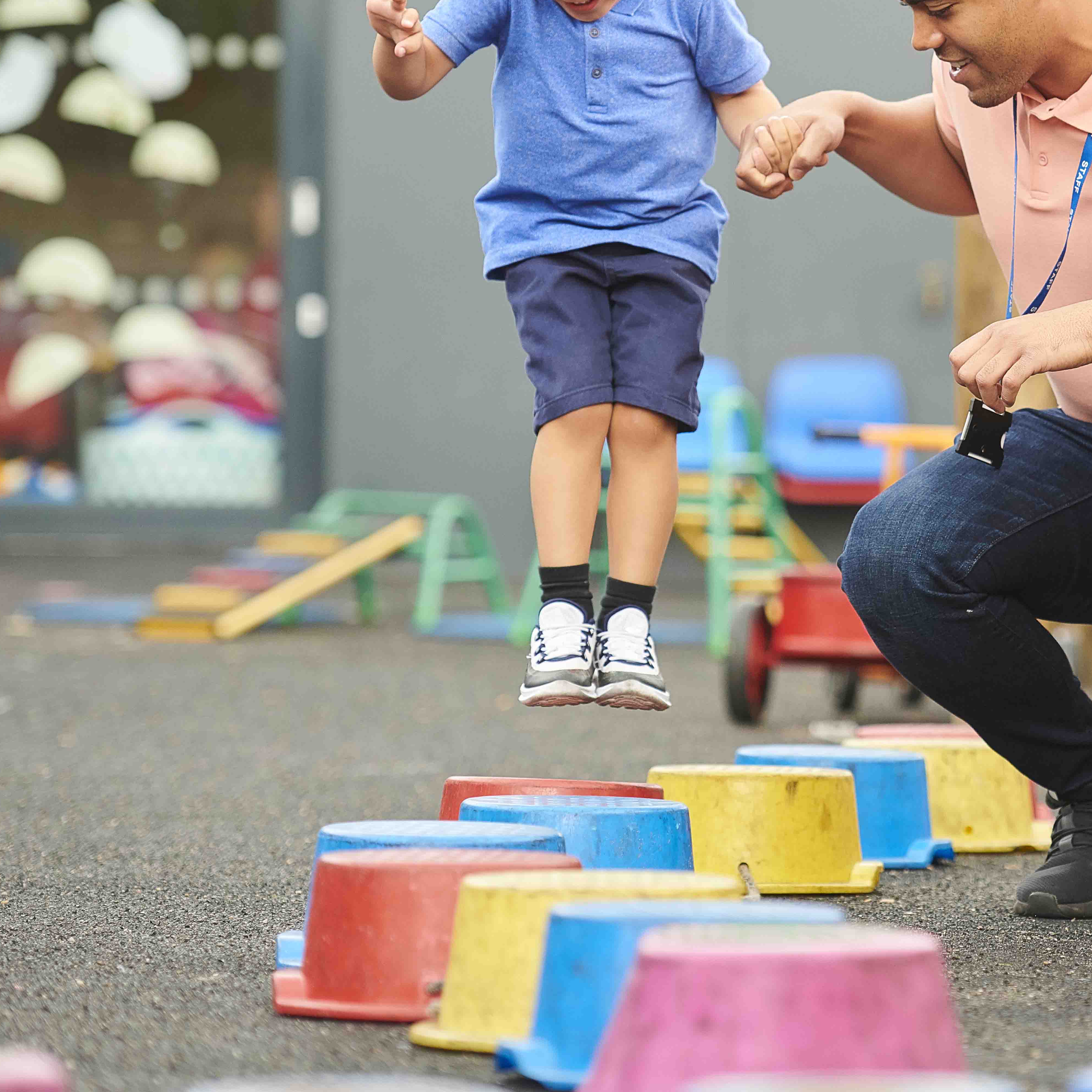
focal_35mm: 204
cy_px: 365
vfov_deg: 8.6
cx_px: 886
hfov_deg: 8.6
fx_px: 7281
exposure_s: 1/1000
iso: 640
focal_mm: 116
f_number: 2.8
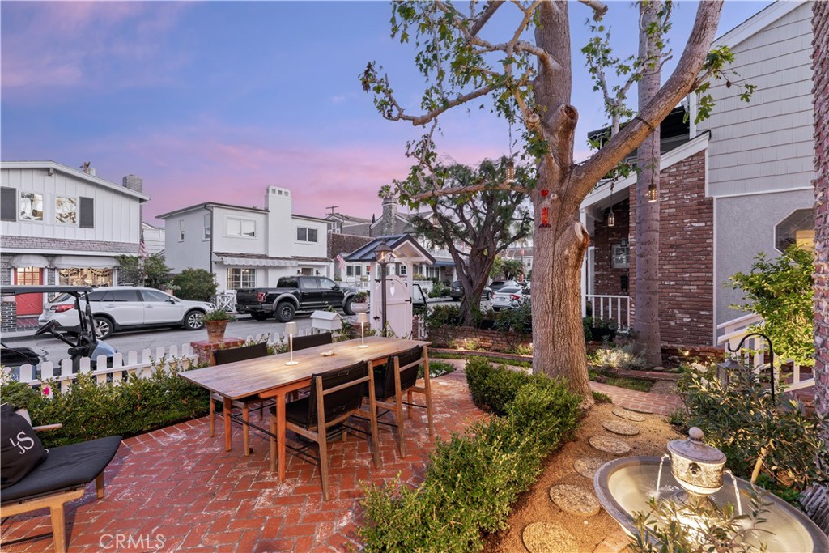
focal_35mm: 16
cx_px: 414
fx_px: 371
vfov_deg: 73.4
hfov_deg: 96.4
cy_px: 276
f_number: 8
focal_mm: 16.1
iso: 100
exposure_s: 1.3
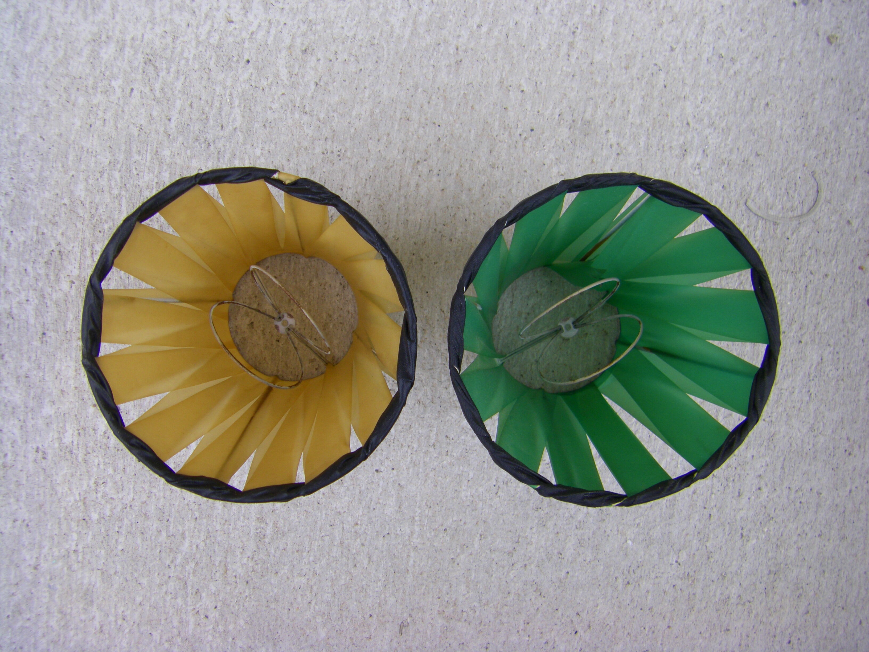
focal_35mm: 38
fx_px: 954
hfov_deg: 49.0
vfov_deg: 37.7
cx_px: 434
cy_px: 326
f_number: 3.5
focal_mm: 6.3
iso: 64
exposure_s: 1/50
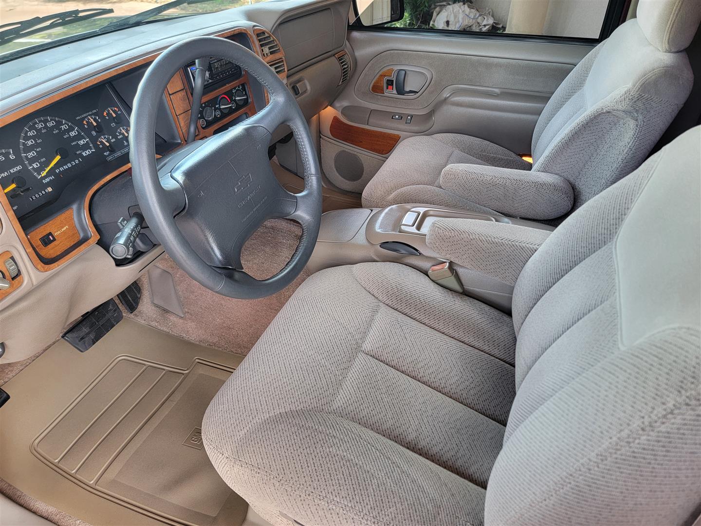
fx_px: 486
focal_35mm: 24
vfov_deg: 56.8
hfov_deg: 71.6
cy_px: 263
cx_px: 350
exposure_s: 1/120
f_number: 1.8
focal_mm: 6.7
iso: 160
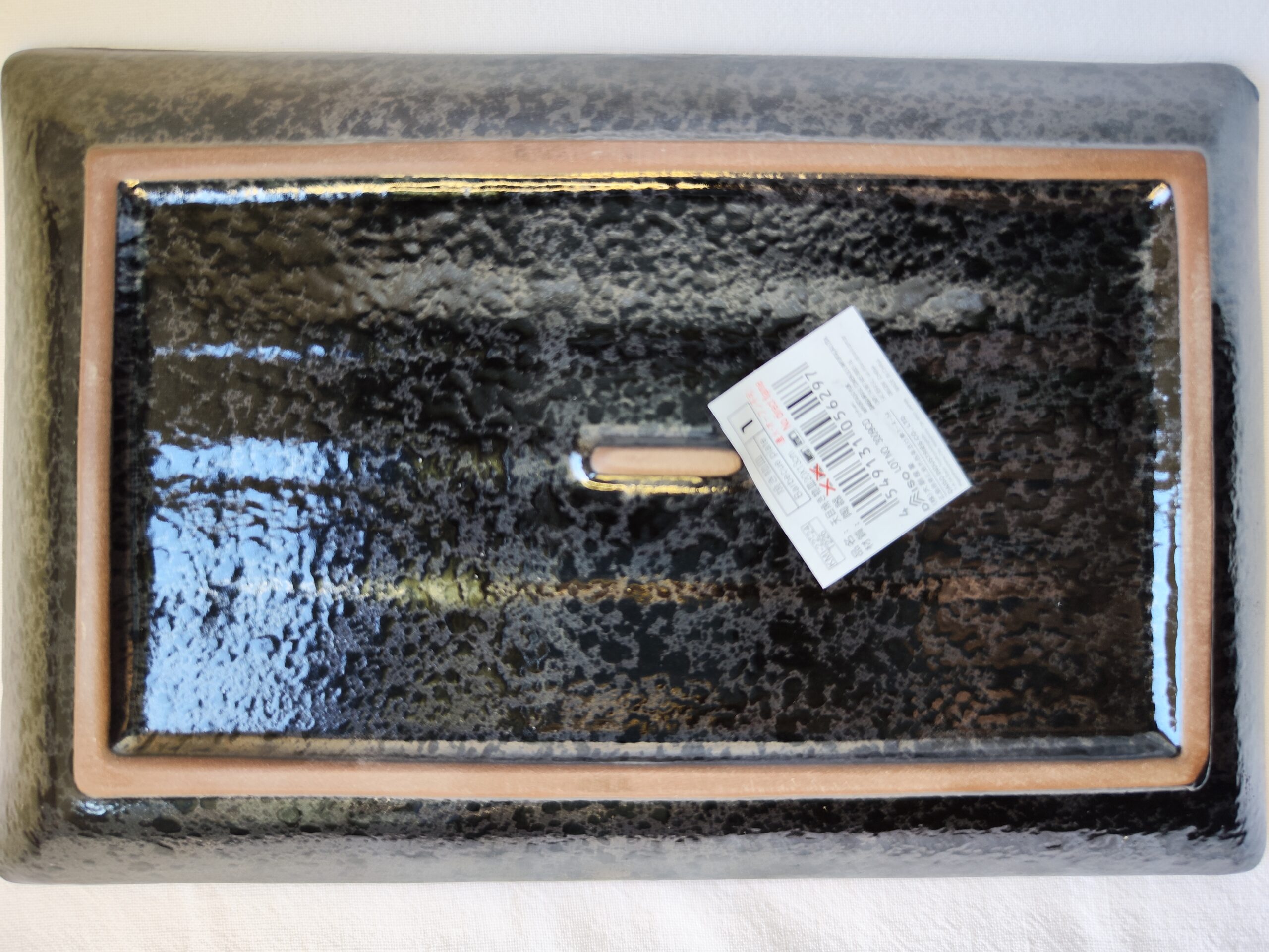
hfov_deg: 73.9
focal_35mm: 23
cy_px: 476
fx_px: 843
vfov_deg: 58.9
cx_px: 634
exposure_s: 1/100
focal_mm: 7.01
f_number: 1.69
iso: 334
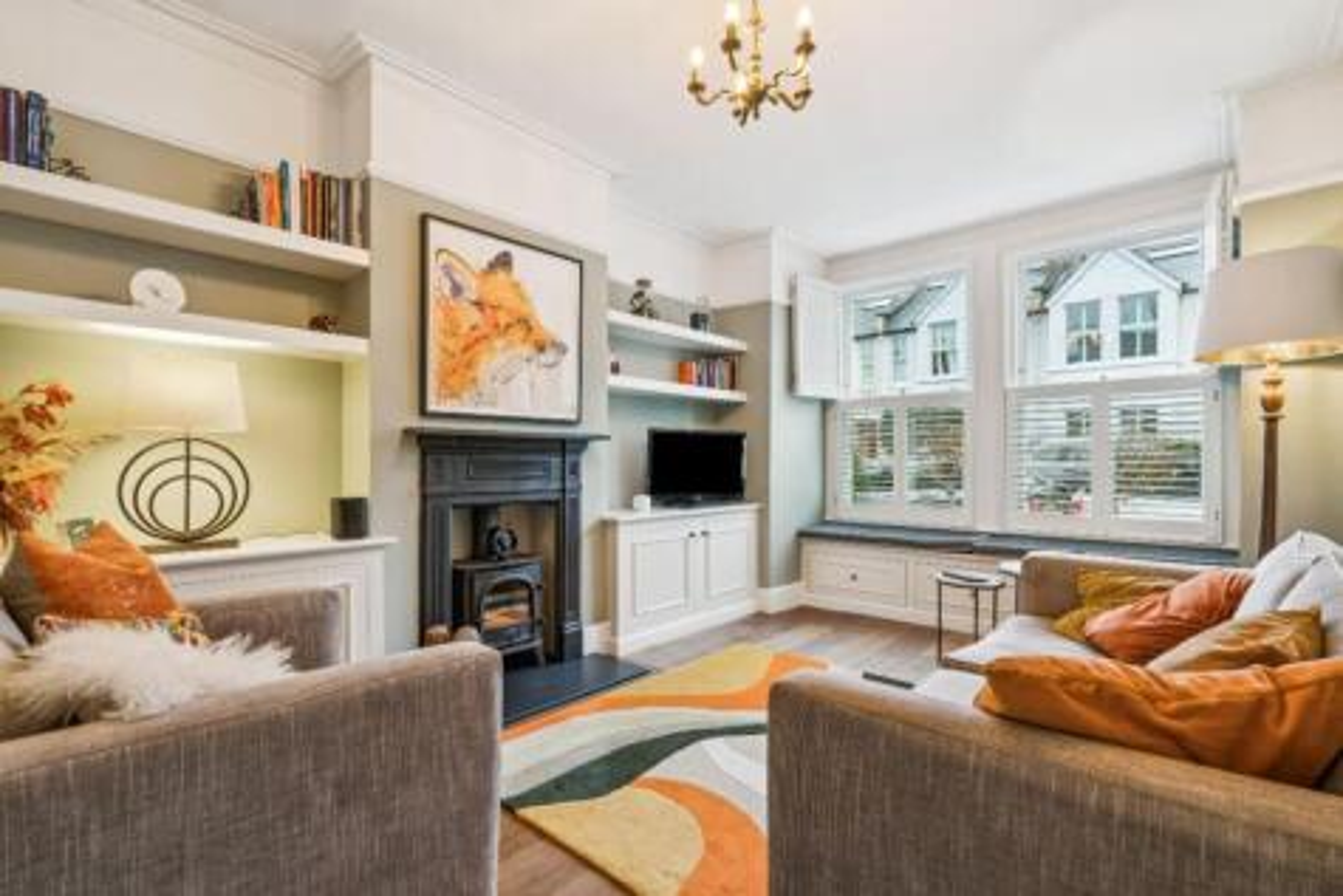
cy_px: 448
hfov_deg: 96.7
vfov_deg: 73.8
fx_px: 597
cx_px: 672
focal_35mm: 16
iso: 400
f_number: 11
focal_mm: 16
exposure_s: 1/15
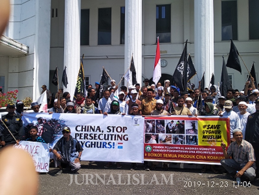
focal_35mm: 26
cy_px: 98
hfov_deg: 67.3
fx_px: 195
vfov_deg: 53.1
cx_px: 130
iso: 100
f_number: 2.2
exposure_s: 1/1024
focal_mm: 3.81
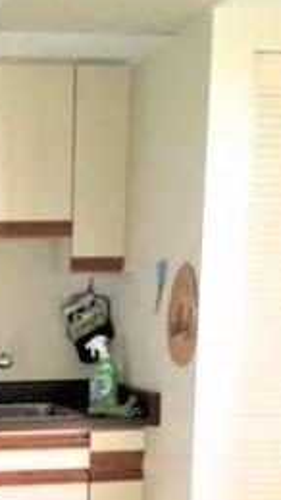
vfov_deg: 27.0
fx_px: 968
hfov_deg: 15.9
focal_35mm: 73
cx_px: -58
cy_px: 523
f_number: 2.2
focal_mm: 4.15
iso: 160
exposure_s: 1/30
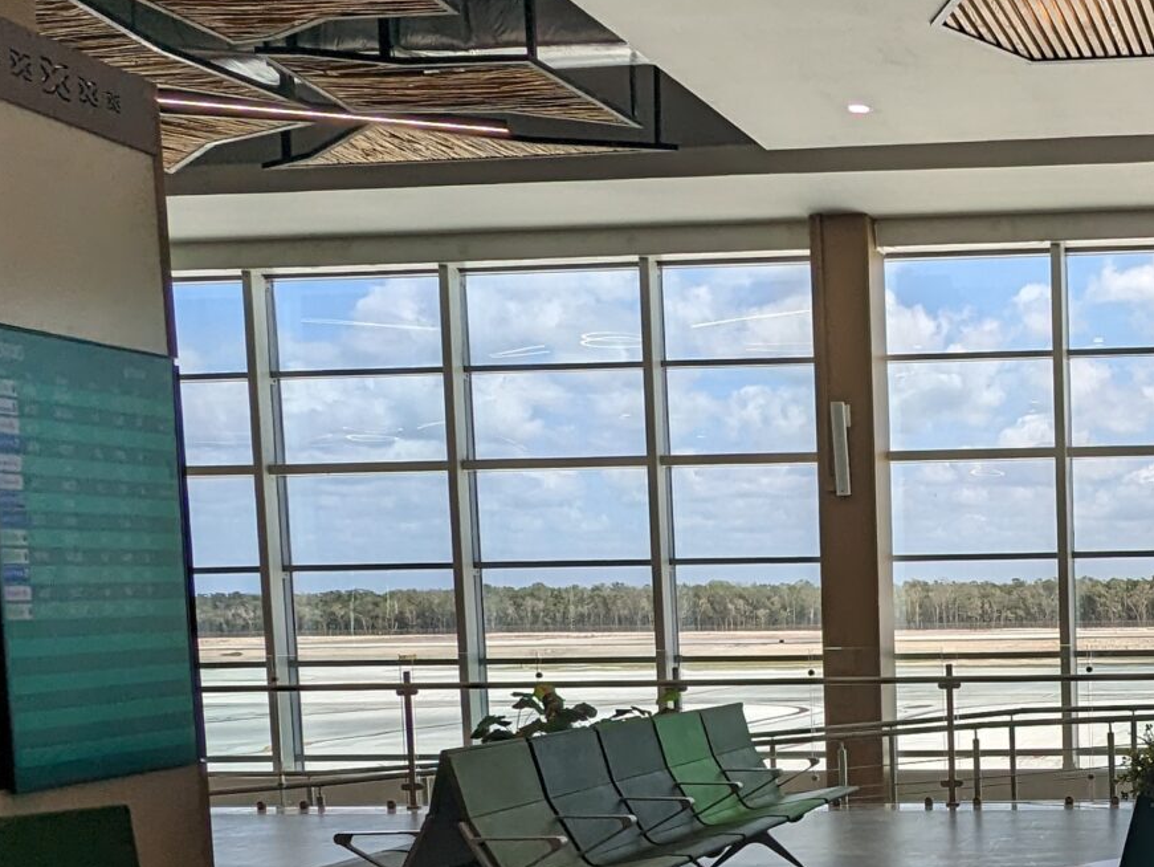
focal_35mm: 47
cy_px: 745
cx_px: 1244
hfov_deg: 35.1
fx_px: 1567
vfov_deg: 29.9
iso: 43
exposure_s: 1/428
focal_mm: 2.35
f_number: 2.2
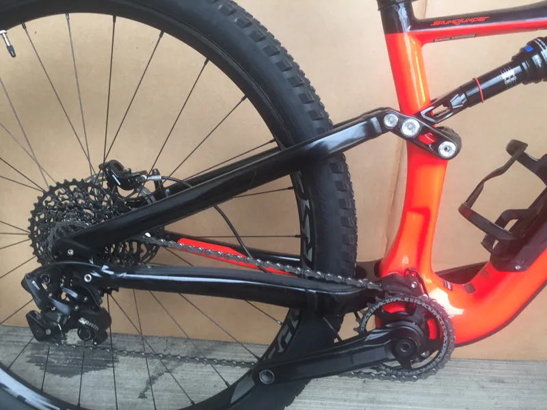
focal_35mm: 29
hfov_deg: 61.7
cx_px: 274
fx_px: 458
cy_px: 205
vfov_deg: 48.2
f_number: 2.2
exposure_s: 1/50
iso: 40
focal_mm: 4.15
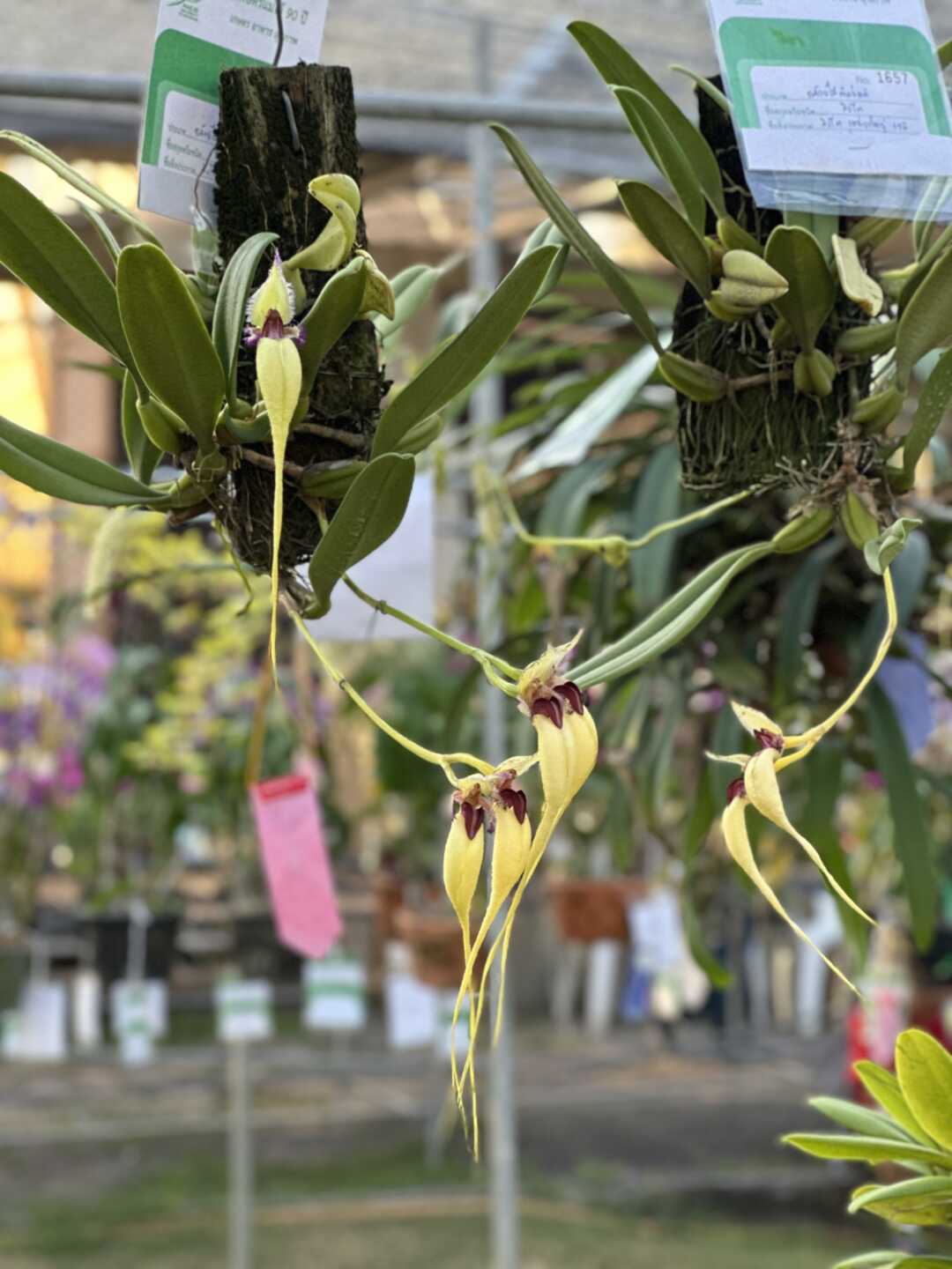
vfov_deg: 25.3
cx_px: 476
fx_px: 2824
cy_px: 634
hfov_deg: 19.1
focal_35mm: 77
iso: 250
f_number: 2.8
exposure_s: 1/121
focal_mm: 9
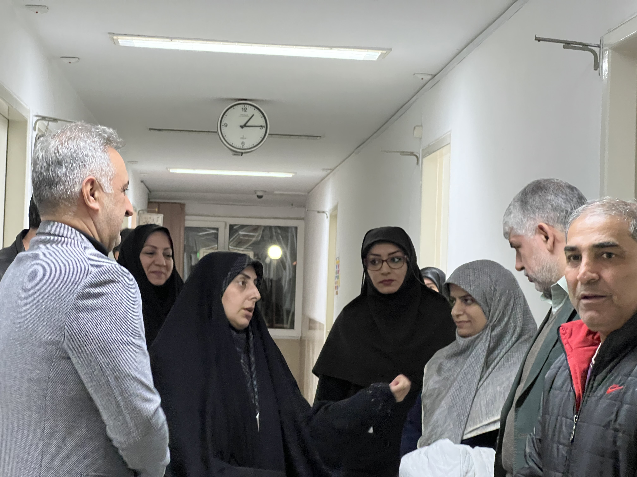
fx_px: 1417
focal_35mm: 77
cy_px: 238
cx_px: 318
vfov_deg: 19.1
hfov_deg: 25.3
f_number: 2.8
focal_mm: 9
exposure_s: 1/33
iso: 800
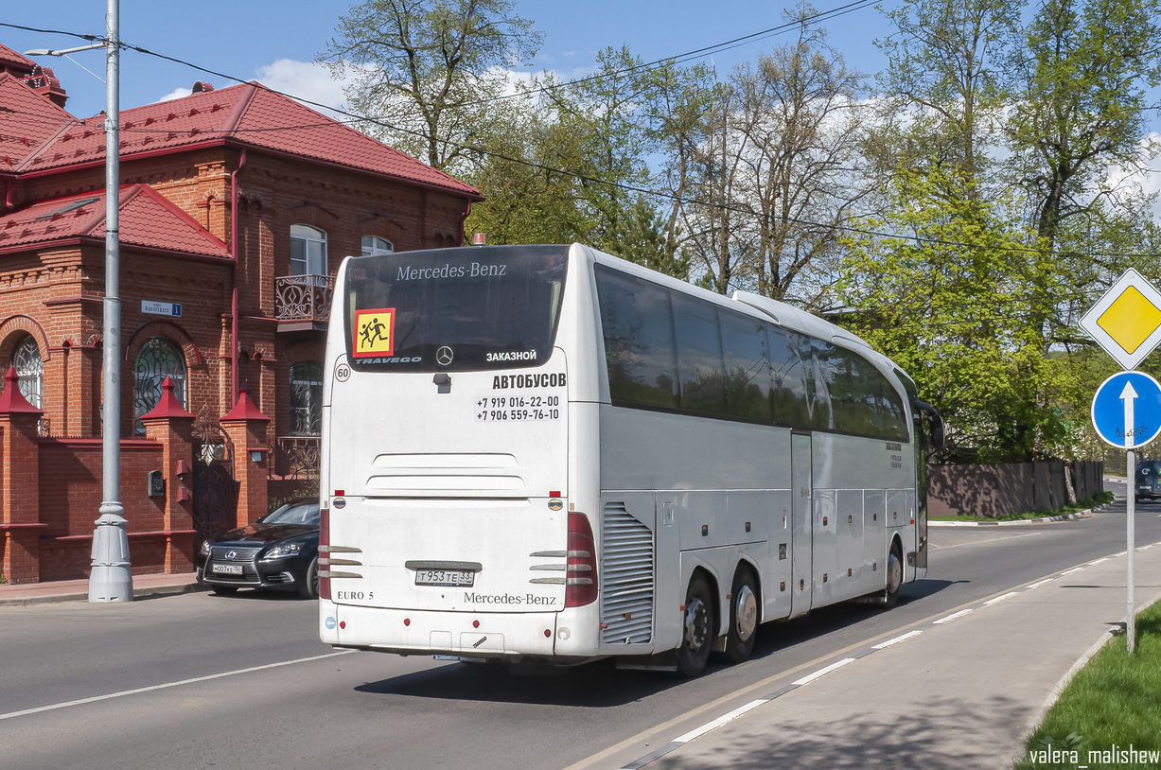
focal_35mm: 36
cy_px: 385
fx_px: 1159
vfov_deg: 36.8
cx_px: 580
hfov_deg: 53.2
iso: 640
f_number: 20
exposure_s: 1/500
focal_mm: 24
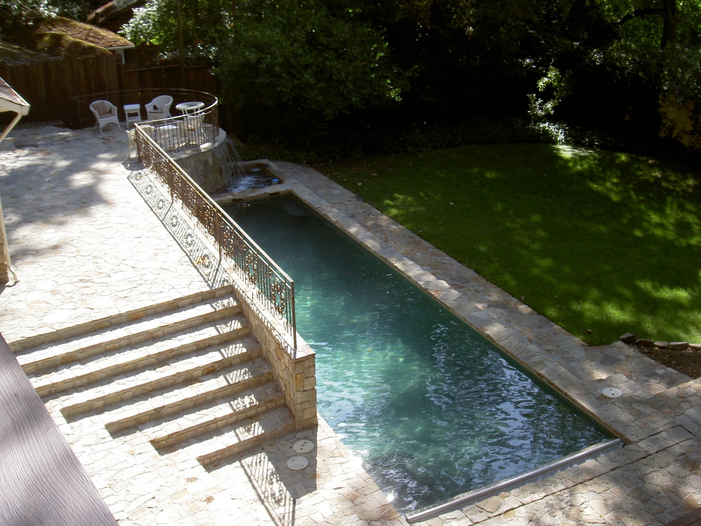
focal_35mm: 39
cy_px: 263
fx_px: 790
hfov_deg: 47.9
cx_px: 350
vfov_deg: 36.8
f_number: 4.7
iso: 50
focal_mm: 8
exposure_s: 1/125
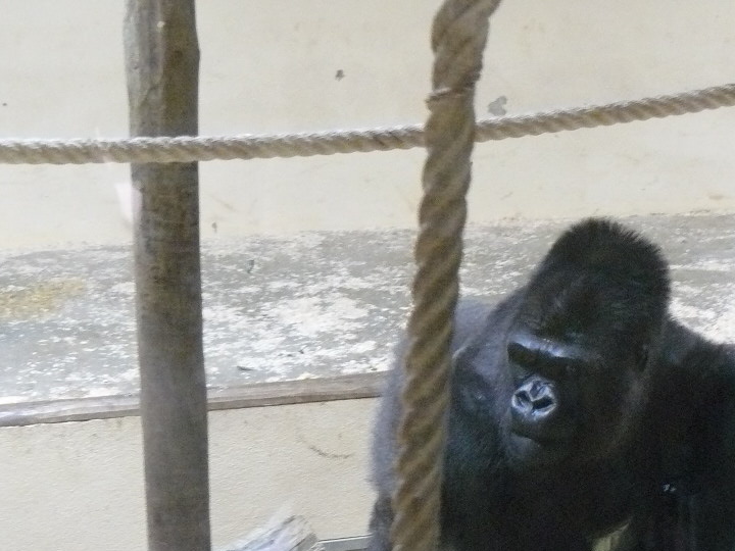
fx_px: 1359
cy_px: 416
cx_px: 621
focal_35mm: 64
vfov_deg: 22.7
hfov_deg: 29.4
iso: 400
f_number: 2.8
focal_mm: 6
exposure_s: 1/25
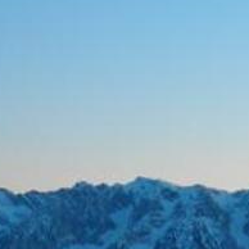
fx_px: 1440
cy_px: 403
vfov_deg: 9.5
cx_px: 145
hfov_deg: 9.9
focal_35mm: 177
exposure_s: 1/30
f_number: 3.2
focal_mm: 6.3
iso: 63
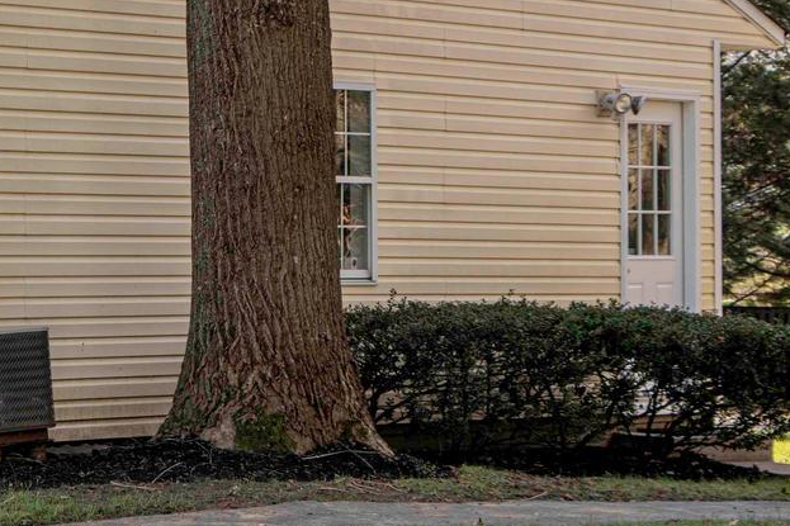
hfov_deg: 15.7
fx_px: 2742
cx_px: -210
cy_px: 153
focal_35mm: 125
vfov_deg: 10.9
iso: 125
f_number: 7.1
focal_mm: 38
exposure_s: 1/200
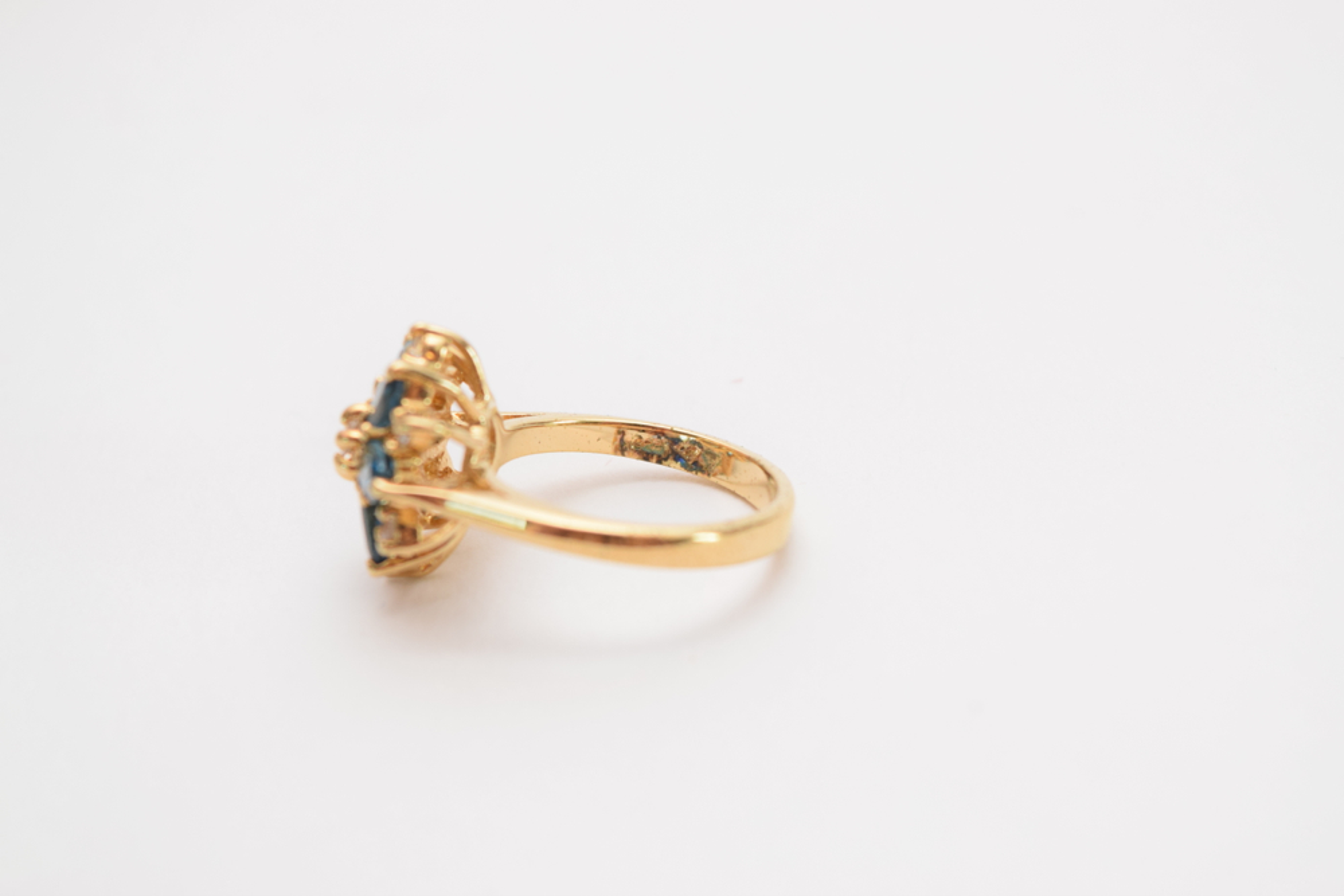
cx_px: 672
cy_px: 448
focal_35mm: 82
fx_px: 3080
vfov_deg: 16.6
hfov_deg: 24.6
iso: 450
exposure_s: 1/60
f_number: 8
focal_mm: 55
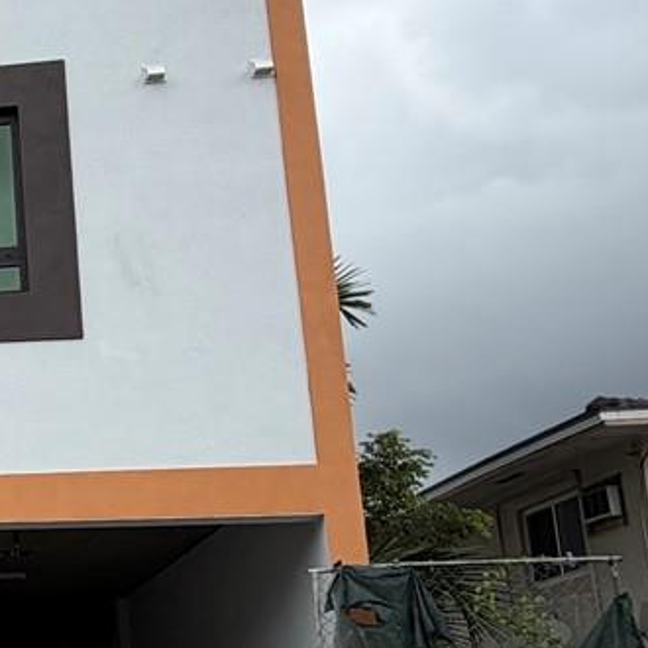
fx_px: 1271
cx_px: -383
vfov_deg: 28.2
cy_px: 485
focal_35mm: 60
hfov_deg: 22.3
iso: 25
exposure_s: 1/770
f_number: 2.2
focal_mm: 2.22
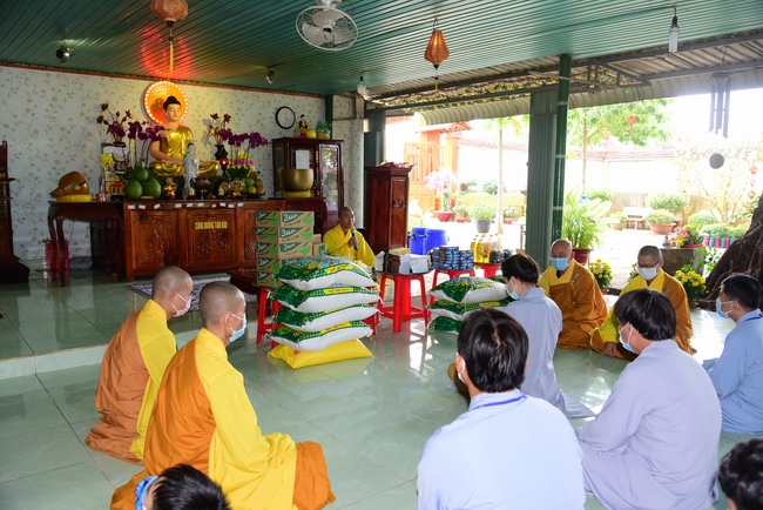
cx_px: 382
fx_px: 594
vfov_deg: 46.4
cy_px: 255
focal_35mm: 28
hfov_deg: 65.4
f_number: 4.5
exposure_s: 1/40
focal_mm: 28
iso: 320
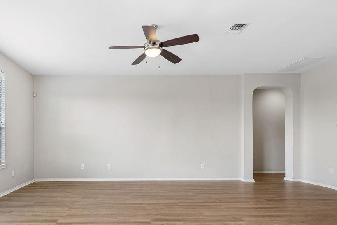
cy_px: 132
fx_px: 187
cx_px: 130
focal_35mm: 20
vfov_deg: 61.5
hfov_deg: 82.7
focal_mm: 16
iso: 250
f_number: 9
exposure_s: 1/3
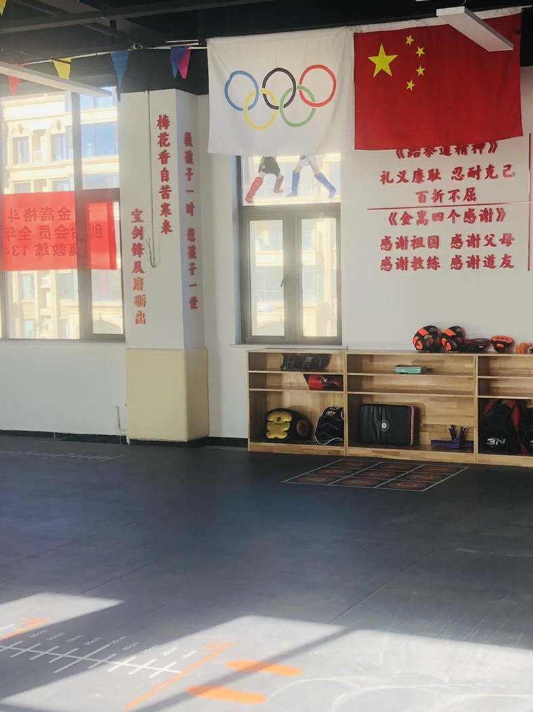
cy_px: 393
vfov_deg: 36.1
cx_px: 355
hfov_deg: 27.3
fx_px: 1089
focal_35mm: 53
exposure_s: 1/128
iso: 20
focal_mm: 3.99
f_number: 1.8
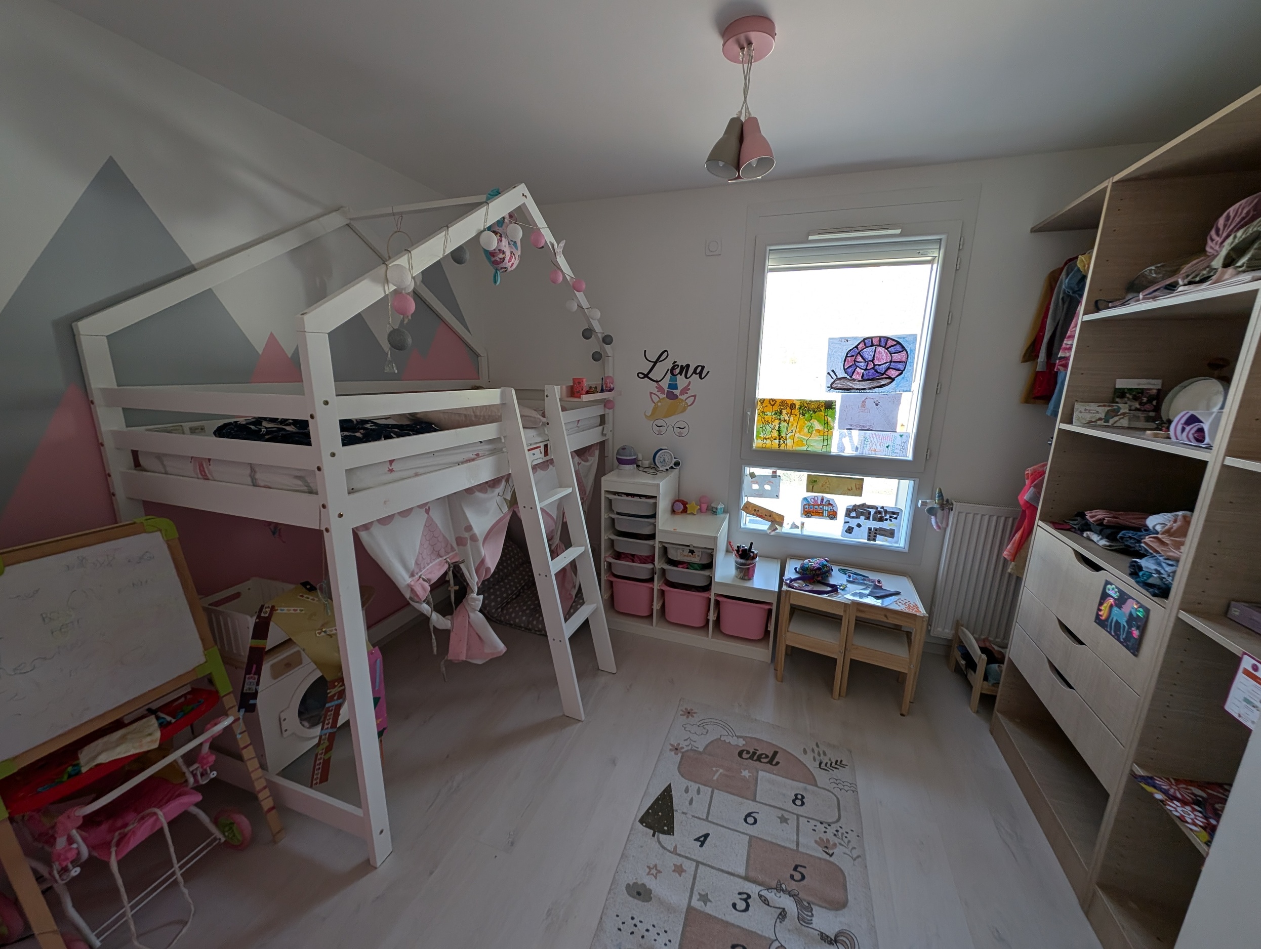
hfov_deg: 110.5
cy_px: 474
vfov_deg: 94.6
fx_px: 438
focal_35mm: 12
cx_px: 630
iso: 61
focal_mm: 2.23
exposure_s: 1/58.2
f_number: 1.95
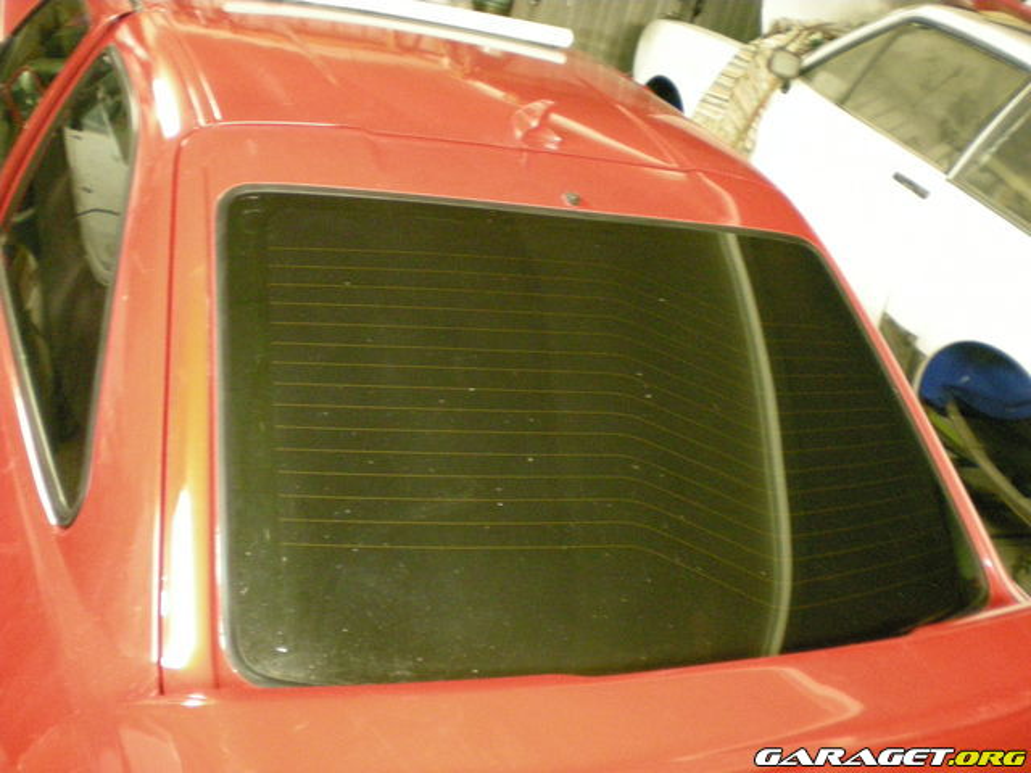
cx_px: 516
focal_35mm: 38
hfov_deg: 49.0
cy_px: 386
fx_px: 1132
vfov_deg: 37.7
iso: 599
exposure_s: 1/8
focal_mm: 6.3
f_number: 3.1
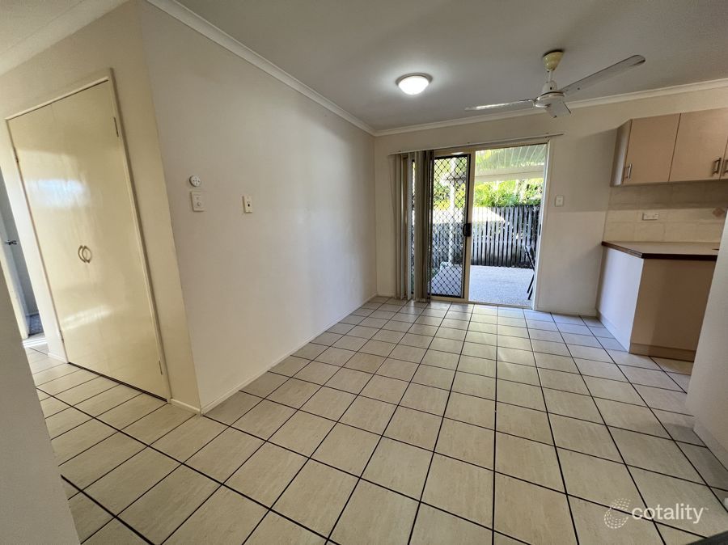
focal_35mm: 13
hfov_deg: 106.2
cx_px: 364
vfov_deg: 89.9
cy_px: 272
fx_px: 273
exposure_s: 1/100
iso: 125
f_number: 1.8
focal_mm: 1.57
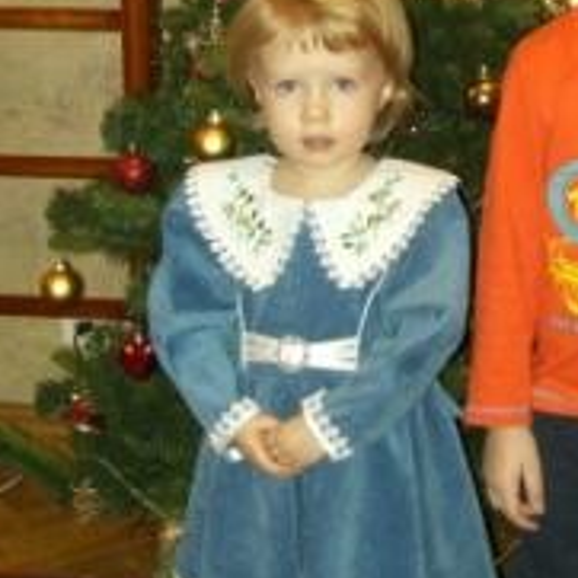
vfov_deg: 20.7
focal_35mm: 83
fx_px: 1568
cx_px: 457
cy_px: 131
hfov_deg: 20.7
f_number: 3.1
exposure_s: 1/60
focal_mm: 6.3
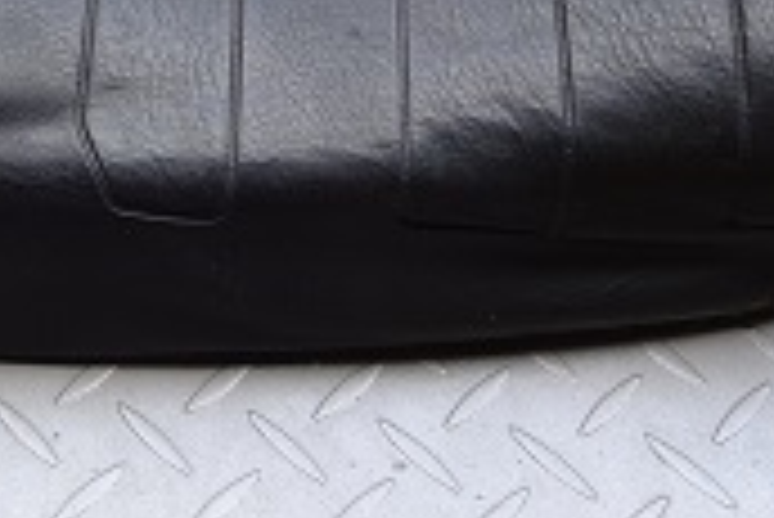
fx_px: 1528
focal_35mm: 71
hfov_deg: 26.7
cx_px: -18
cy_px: 23
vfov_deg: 18.8
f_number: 3.5
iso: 80
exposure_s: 1/40
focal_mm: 4.1
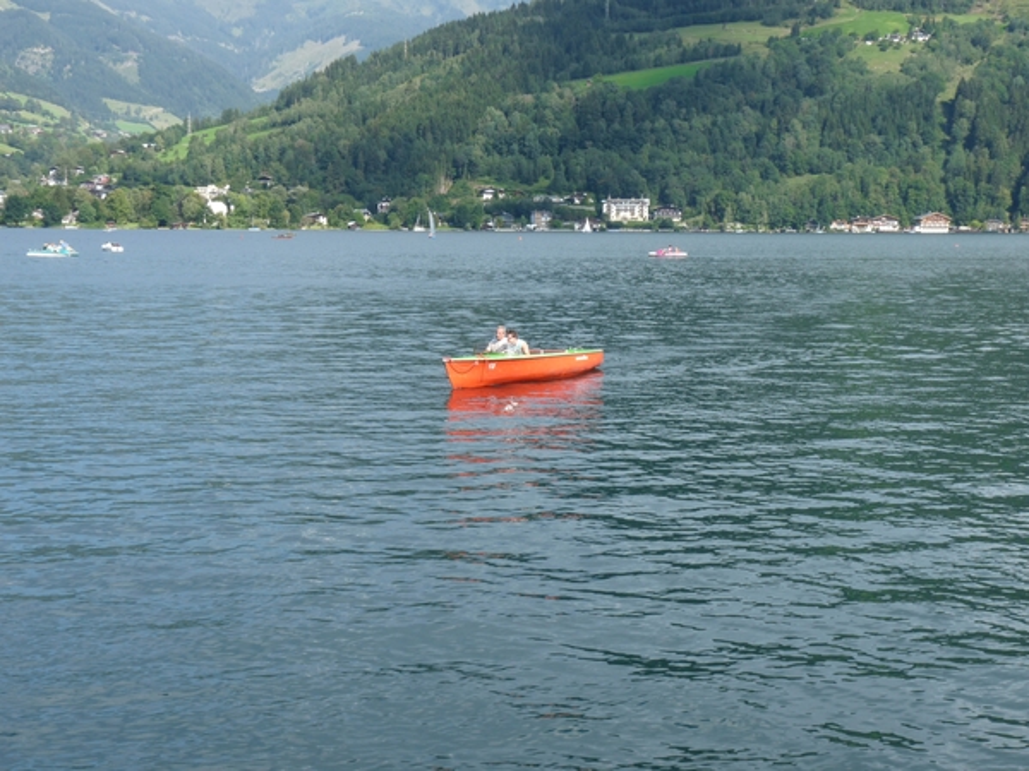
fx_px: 1486
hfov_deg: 38.2
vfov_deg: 29.1
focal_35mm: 50
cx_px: 514
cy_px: 386
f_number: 5.6
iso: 100
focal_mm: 9
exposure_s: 1/200
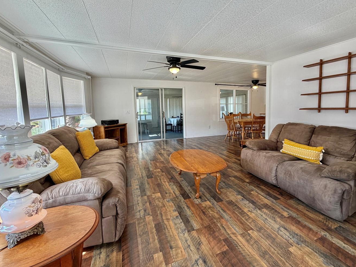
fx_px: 175
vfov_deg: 74.6
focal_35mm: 17
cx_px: 196
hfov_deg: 90.7
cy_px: 122
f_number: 2.2
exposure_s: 1/120
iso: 125
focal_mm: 2.22
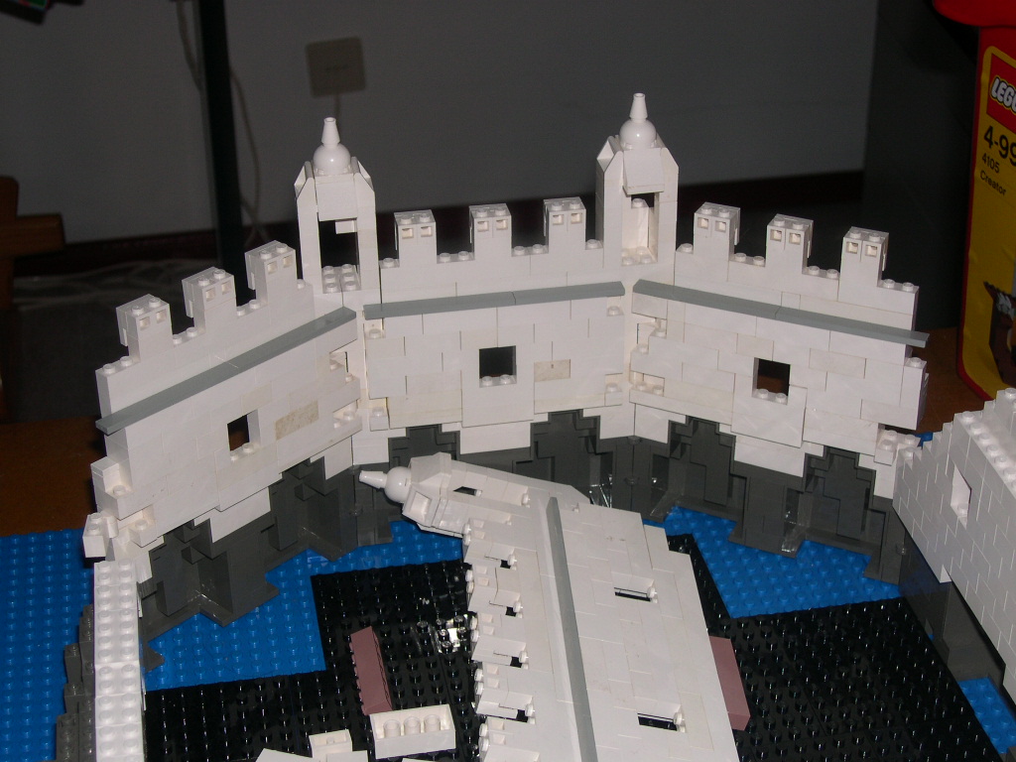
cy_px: 381
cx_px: 508
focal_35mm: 62
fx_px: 1820
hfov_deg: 31.2
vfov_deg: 23.7
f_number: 3.5
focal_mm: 13.2
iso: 100
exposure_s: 1/60
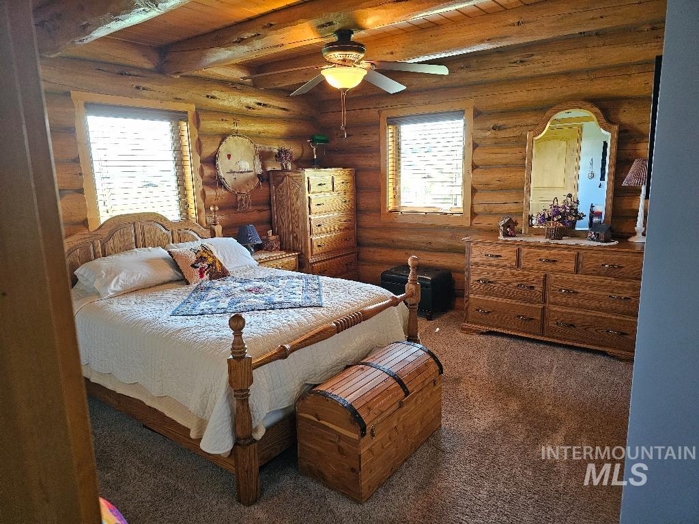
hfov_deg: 73.9
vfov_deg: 58.9
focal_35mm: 23
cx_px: 350
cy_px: 262
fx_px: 464
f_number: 1.7
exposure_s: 1/120
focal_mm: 6.3
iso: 800
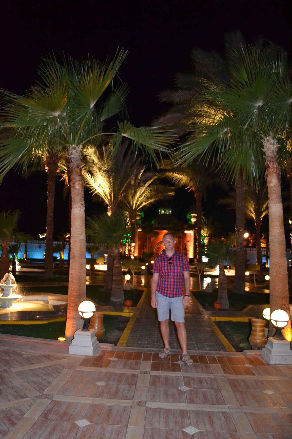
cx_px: 146
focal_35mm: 27
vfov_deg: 67.4
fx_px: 328
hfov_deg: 47.9
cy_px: 220
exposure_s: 1/60
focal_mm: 18
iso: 3200
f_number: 3.5
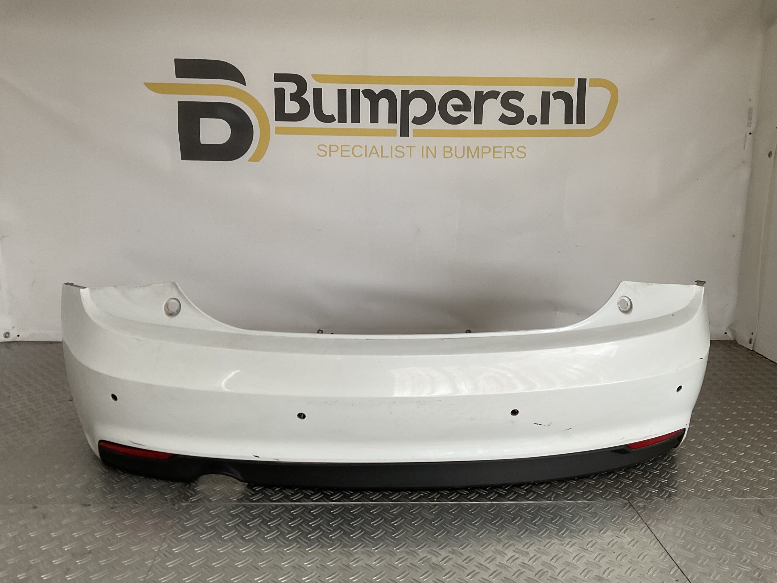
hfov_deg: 61.7
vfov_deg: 48.2
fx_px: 651
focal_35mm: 29
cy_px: 292
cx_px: 388
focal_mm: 3
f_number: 1.8
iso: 40
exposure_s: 1/60
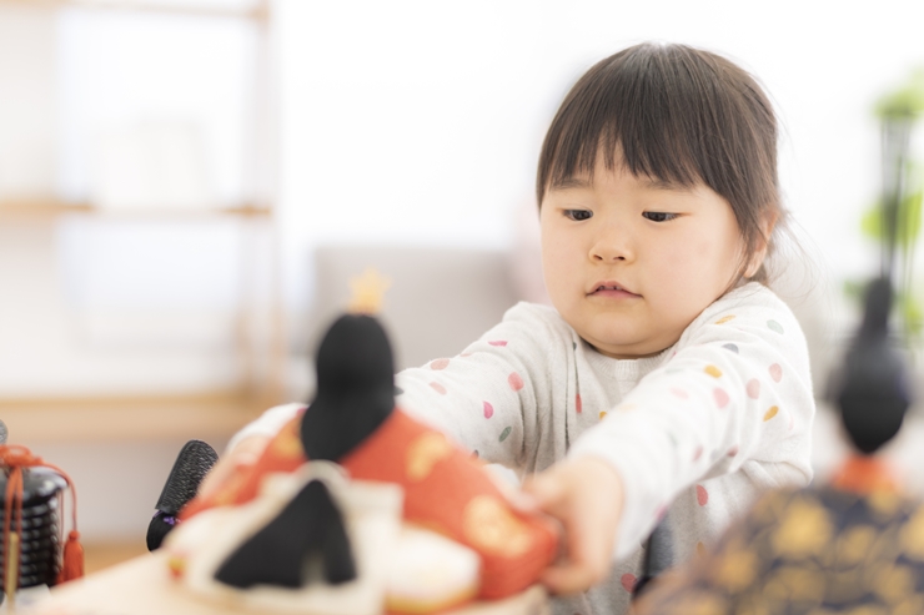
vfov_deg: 23.4
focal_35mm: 58
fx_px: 1488
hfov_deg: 34.5
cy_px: 308
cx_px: 462
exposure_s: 1/125
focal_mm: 58
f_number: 2
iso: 100
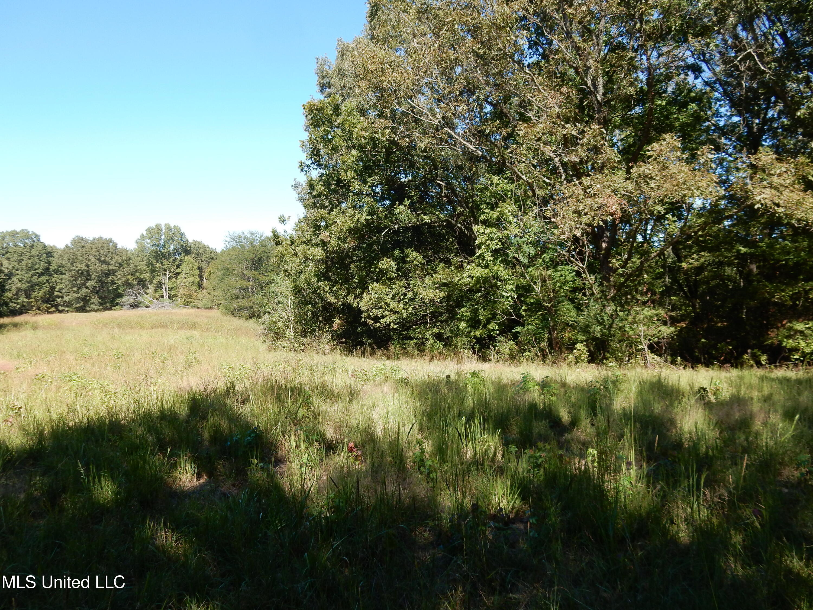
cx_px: 406
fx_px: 587
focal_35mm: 25
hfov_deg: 69.4
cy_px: 305
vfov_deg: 54.9
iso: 125
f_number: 3.7
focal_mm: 4.5
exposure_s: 1/400
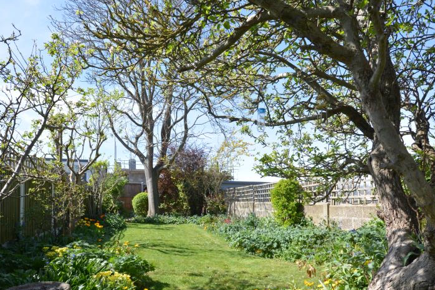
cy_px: 190
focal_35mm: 22
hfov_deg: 78.6
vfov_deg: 56.1
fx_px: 266
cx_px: 214
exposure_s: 1/250
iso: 200
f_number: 8
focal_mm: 10
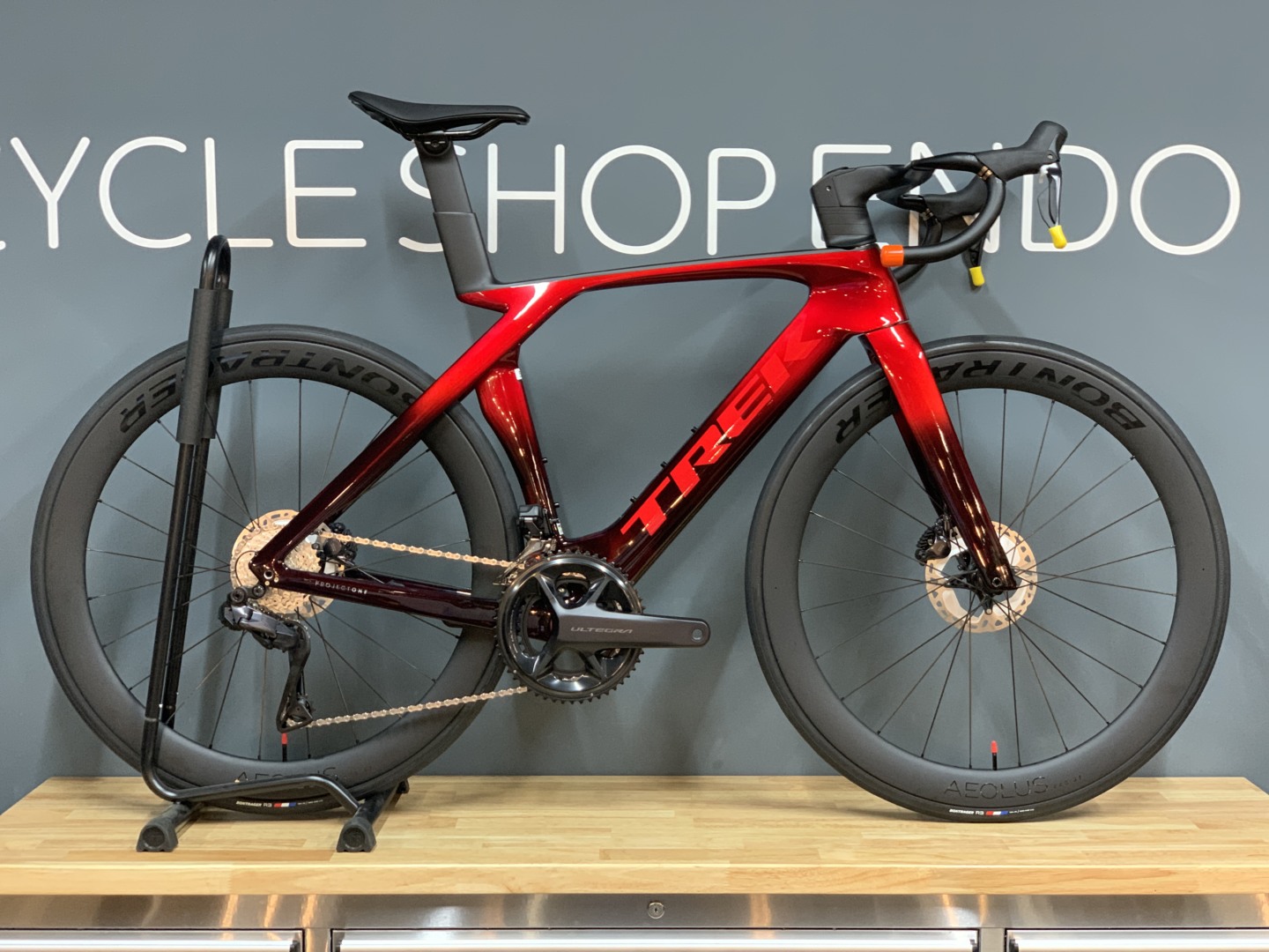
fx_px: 1906
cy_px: 476
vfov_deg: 28.0
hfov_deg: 36.8
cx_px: 634
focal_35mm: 52
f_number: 2.4
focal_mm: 6
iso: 320
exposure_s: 1/50
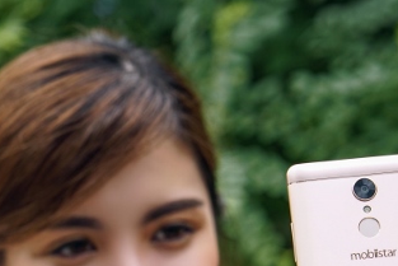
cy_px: 335
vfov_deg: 6.3
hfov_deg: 9.5
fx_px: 2400
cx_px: 197
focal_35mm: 217
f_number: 4.5
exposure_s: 1/800
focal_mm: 85
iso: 500
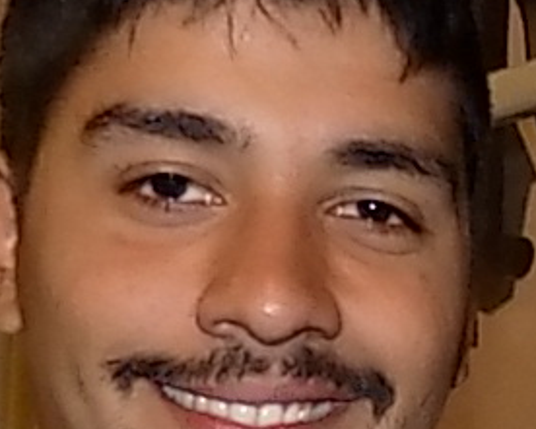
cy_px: 1066
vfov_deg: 7.7
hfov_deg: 9.7
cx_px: 1078
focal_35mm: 185
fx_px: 2936
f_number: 3.1
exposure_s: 1/30
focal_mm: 4
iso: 200
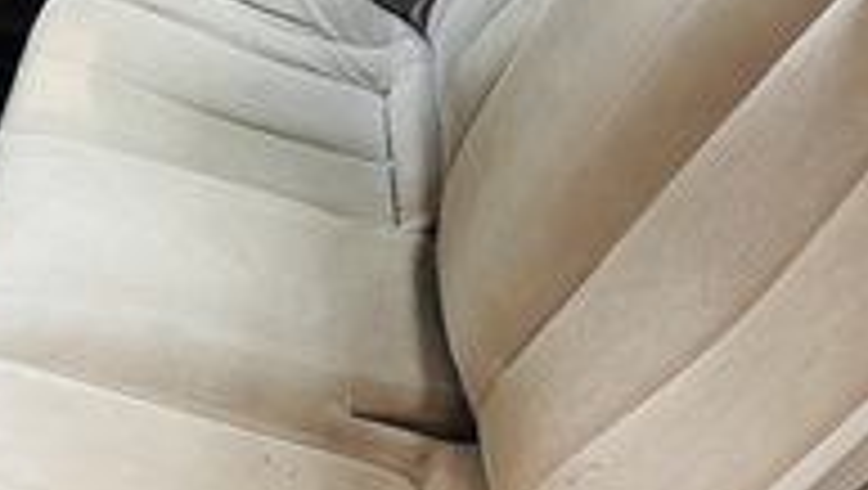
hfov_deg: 31.1
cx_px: 281
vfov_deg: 17.9
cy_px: 402
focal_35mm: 67
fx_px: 1544
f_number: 1.5
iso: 64
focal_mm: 5.7
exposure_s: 1/121
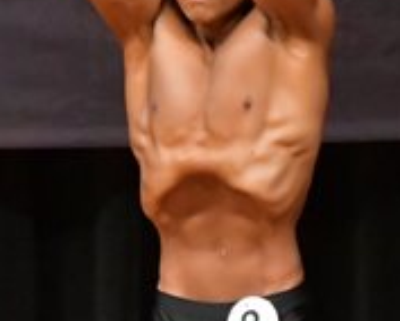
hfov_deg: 1.7
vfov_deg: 1.3
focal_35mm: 1169
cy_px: 368
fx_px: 13854
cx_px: 494
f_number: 5.6
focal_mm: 190
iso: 8000
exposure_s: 1/400
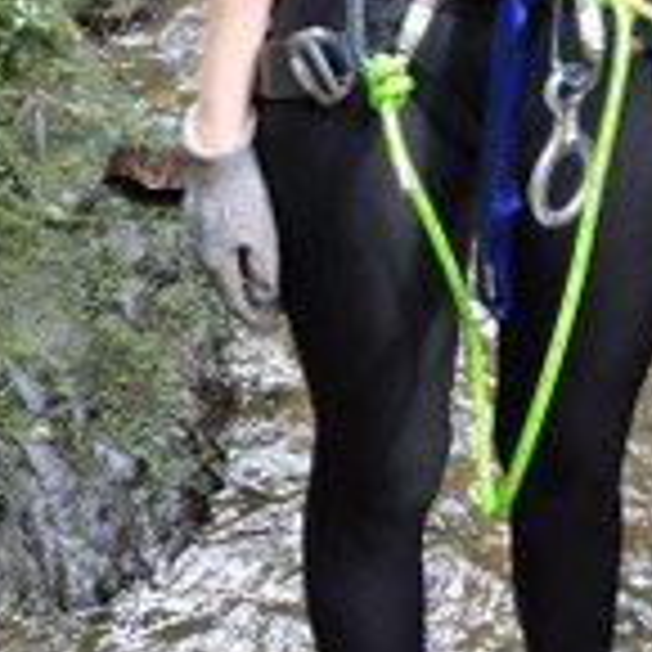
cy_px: -265
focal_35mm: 90
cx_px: 778
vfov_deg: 17.7
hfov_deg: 18.3
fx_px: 1918
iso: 640
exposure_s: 1/60
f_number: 1.8
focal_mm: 5.4
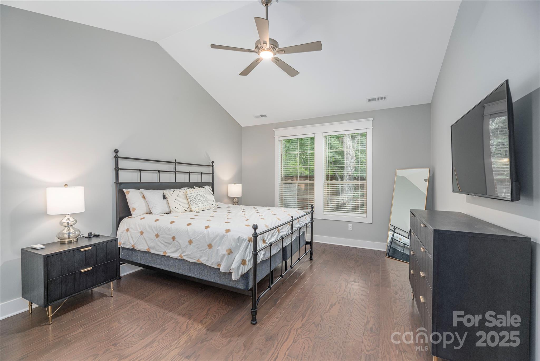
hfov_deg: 104.2
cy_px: 180
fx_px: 210
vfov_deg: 81.3
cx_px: 270
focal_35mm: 14
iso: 320
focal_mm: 14
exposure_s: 1/50
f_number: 7.1
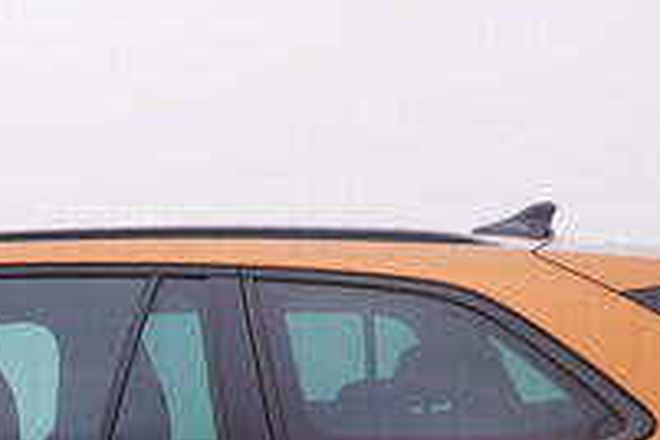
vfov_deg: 11.6
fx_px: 2100
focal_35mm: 115
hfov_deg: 17.2
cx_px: -79
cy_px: 617
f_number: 5
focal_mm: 15
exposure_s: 1/80
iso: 200
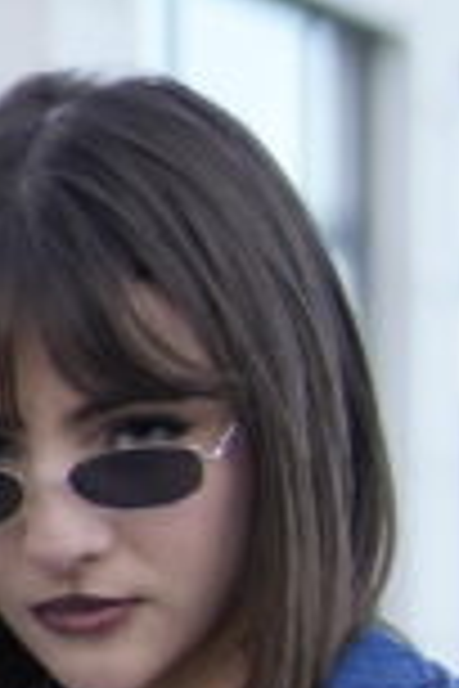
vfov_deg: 6.7
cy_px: 938
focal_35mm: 305
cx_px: 189
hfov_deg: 4.5
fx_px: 5833
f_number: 1.2
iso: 500
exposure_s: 1/8000
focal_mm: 35
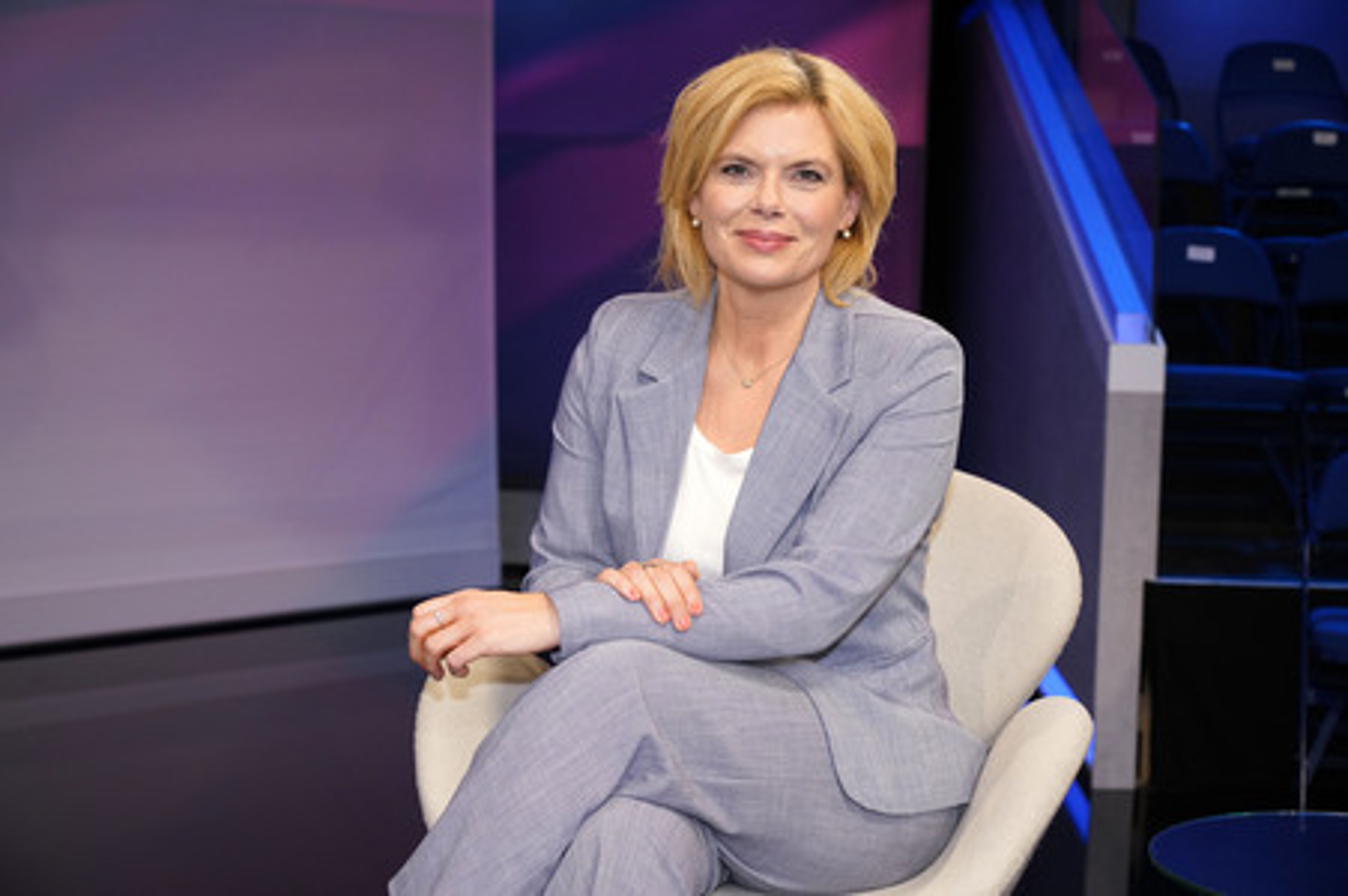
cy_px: 448
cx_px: 674
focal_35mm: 55
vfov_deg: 24.6
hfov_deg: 36.3
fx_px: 2058
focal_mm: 55
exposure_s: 1/160
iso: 2000
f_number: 5
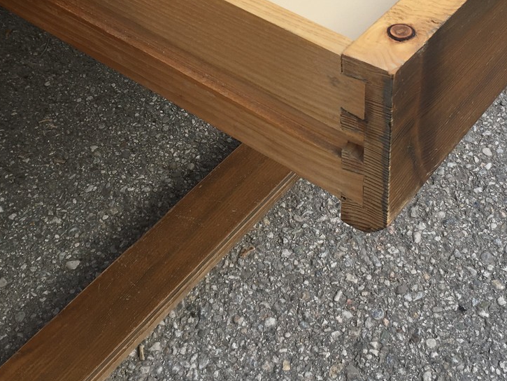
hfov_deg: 32.1
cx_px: 212
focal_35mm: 60
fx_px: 879
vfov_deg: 24.0
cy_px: 65
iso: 25
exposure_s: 1/420
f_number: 2.2
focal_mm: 4.15
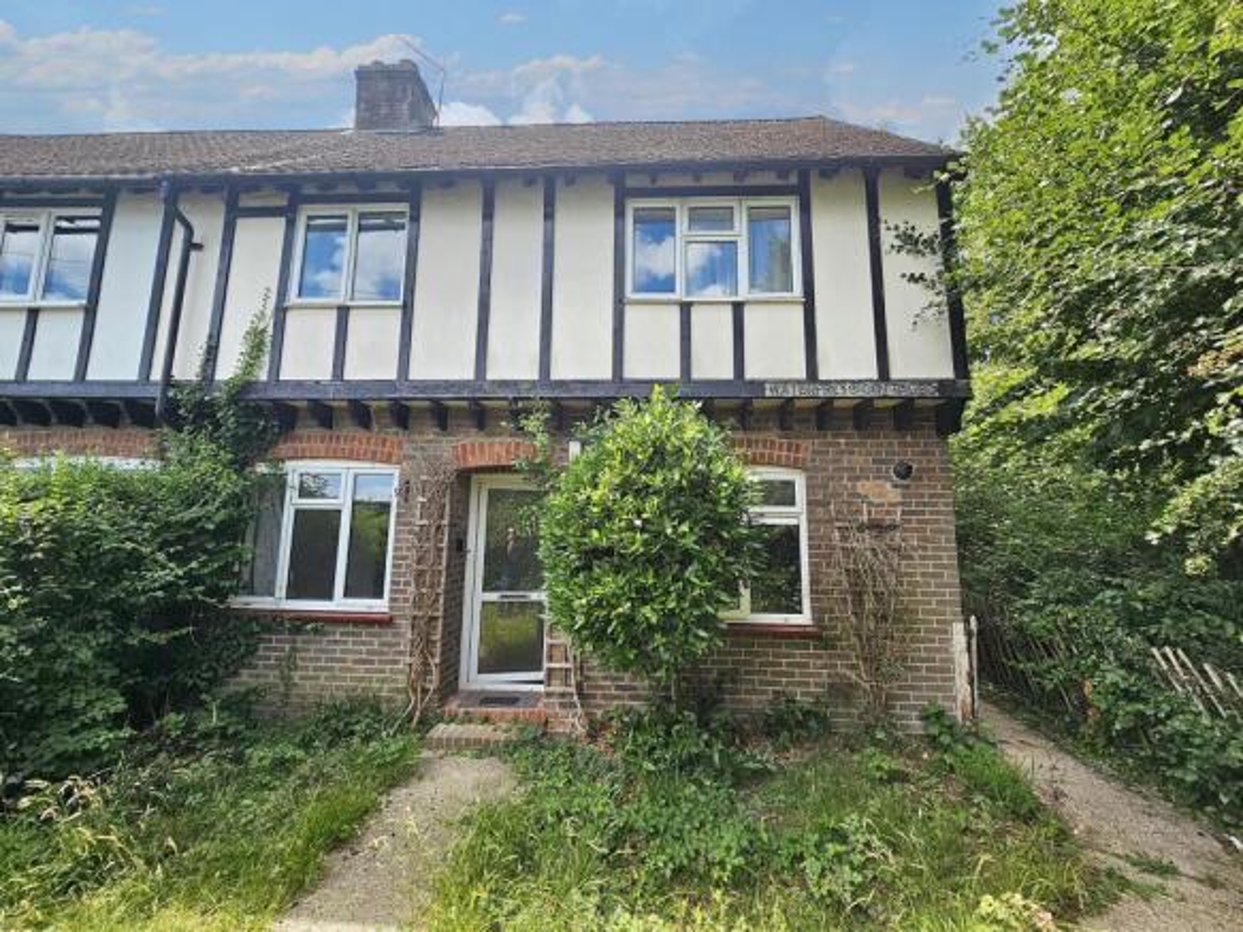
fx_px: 467
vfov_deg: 89.9
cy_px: 466
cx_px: 622
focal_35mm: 13
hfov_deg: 106.2
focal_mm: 2.2
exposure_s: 1/929
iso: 50
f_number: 2.2
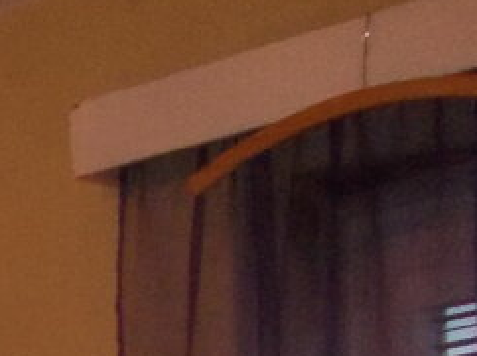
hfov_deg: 12.2
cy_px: 828
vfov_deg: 9.6
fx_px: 1913
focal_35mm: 139
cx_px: -540
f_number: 2.7
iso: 200
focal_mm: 4
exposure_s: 1/25
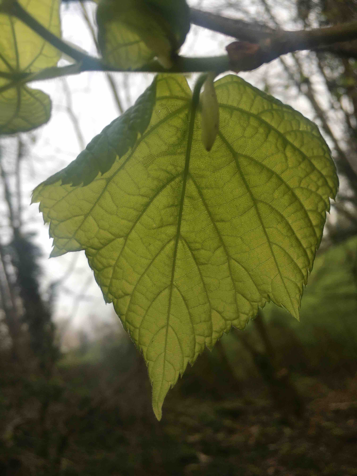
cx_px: 178
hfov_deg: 48.2
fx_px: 399
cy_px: 238
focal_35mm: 29
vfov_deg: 61.7
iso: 25
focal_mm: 4.15
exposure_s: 1/169
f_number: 2.2
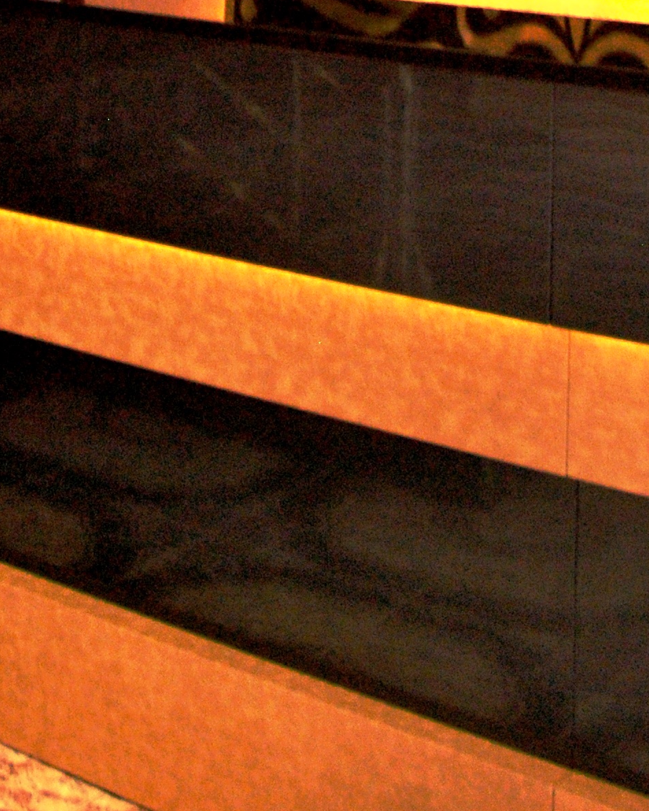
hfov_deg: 18.4
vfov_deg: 20.0
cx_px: 162
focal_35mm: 83
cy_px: -394
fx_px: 1993
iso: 800
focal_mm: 18
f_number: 3.5
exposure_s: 1/40
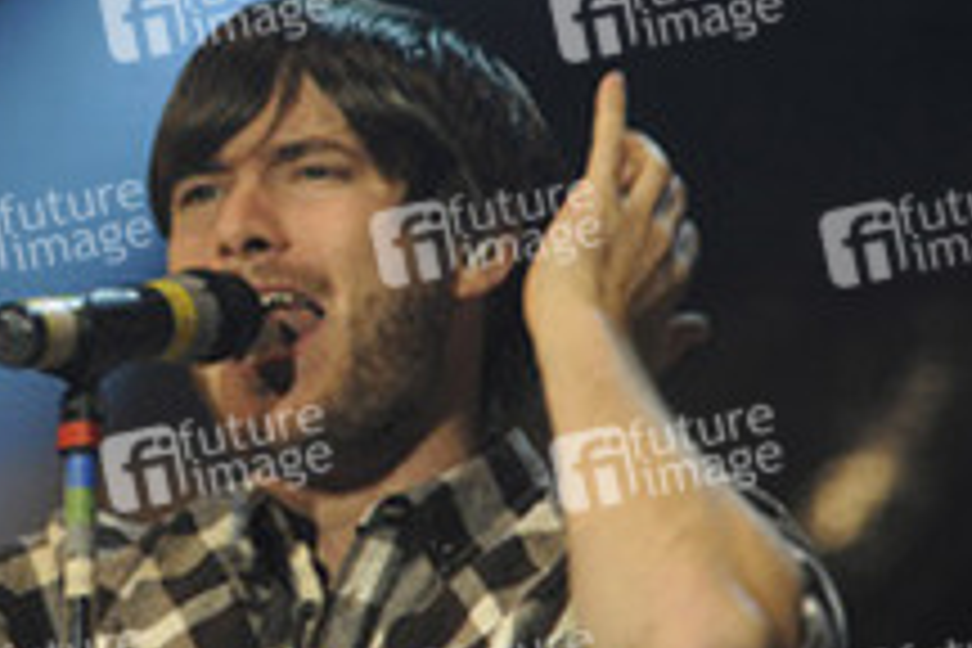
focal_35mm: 418
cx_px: 97
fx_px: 11285
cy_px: 346
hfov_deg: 4.9
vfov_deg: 3.3
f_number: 6.3
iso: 3200
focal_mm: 200
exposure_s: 1/200
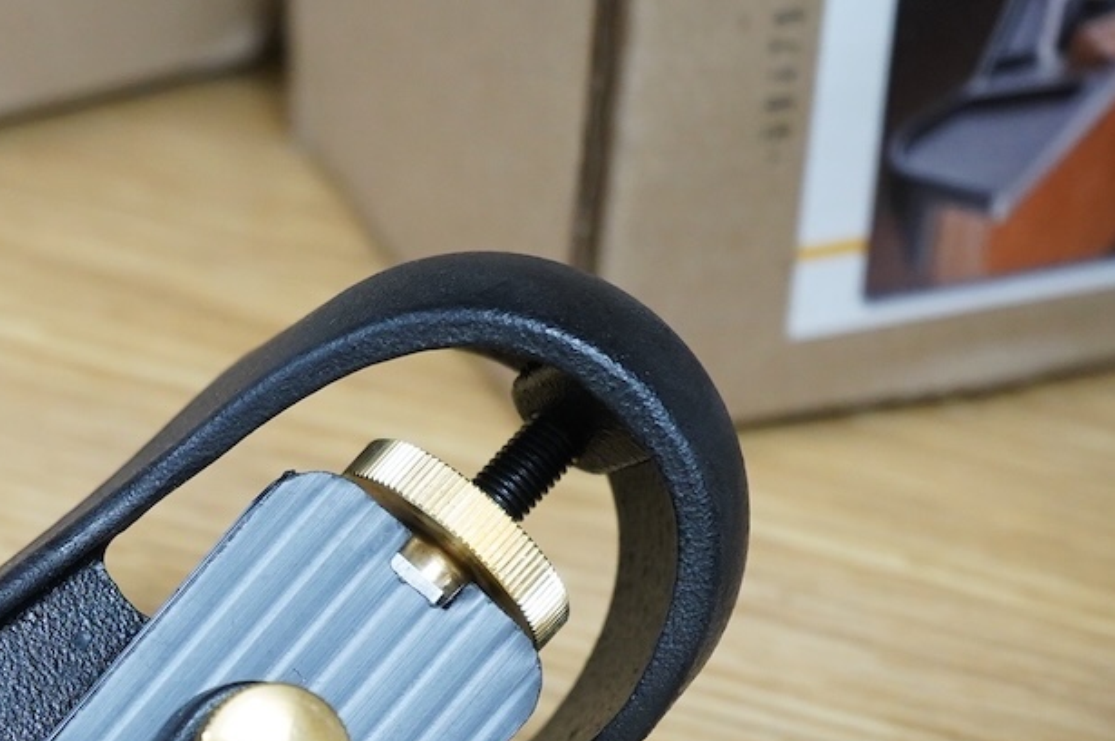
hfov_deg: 12.6
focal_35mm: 162
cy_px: 702
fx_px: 5013
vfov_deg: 8.4
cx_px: 142
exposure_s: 1/125
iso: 2500
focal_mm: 58
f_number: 5
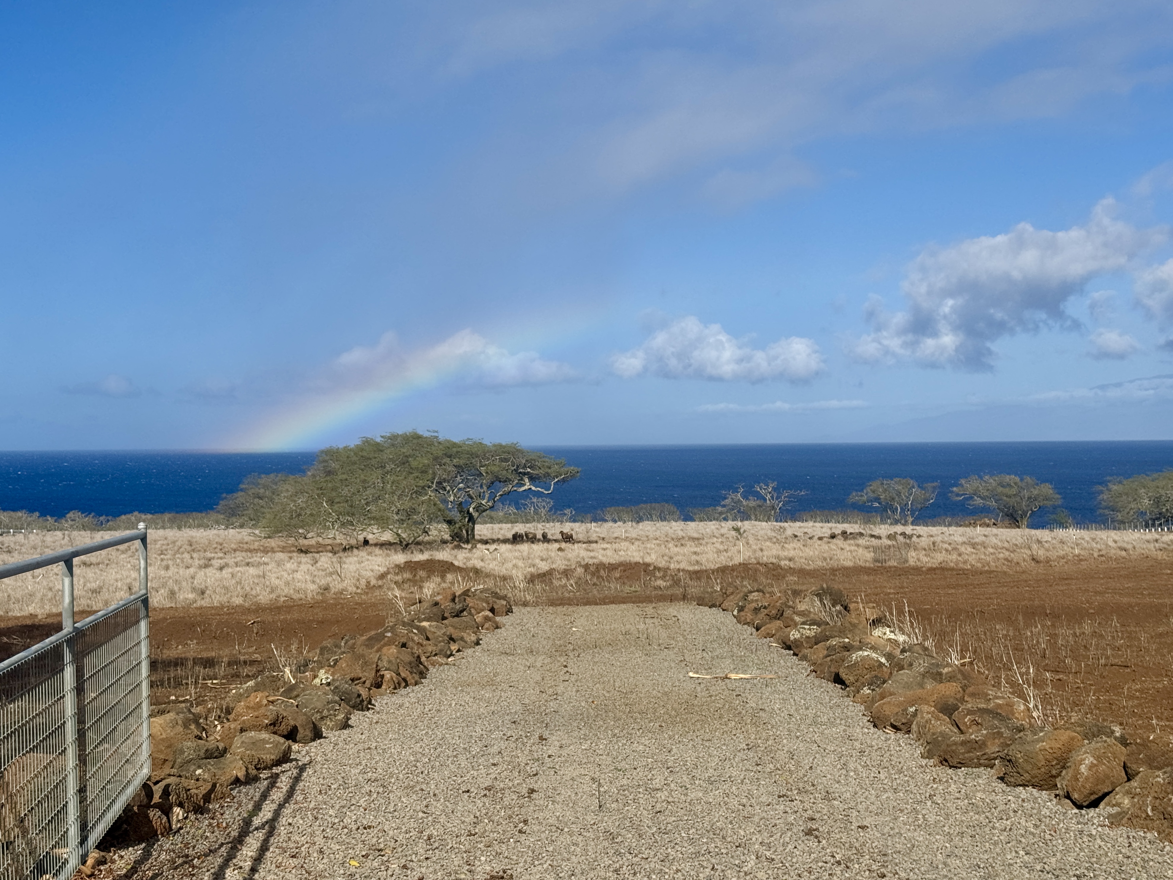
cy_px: 440
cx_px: 586
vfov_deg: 30.3
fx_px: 1626
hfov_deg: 39.7
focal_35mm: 48
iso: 64
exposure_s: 1/9009
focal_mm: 6.76
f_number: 1.78
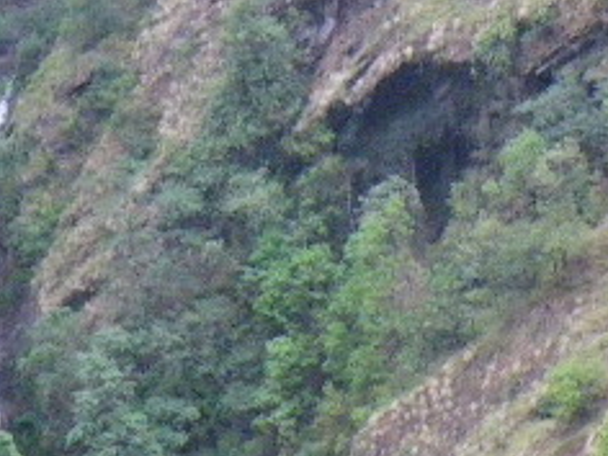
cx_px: 146
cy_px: 317
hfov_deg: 12.9
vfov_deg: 9.8
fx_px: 2670
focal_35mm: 152
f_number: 4.2
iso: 800
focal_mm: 7.5
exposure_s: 1/40
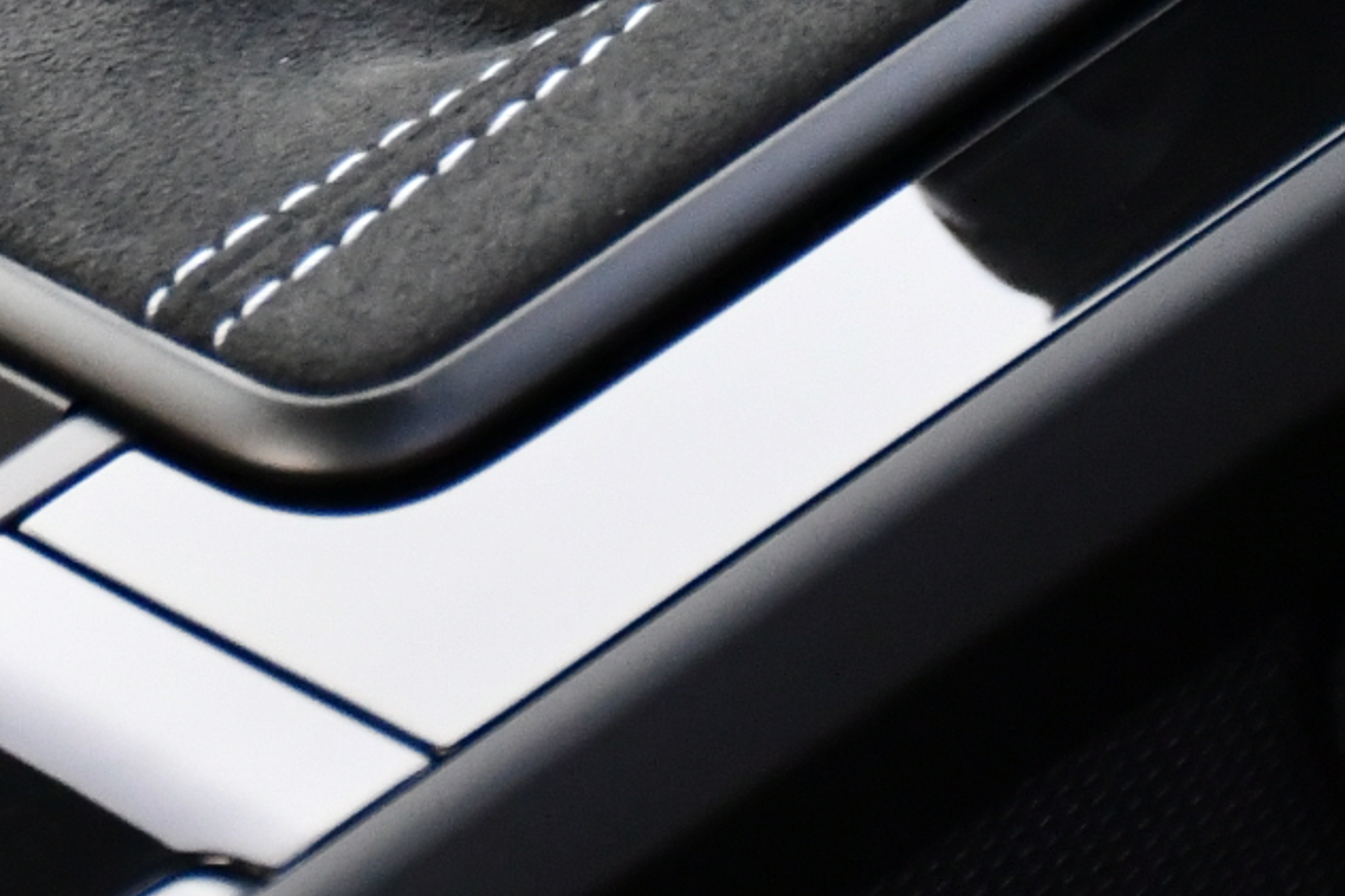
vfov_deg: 3.5
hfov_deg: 5.2
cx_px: 304
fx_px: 14794
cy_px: -446
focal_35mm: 396
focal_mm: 60
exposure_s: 1/125
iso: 2000
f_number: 5
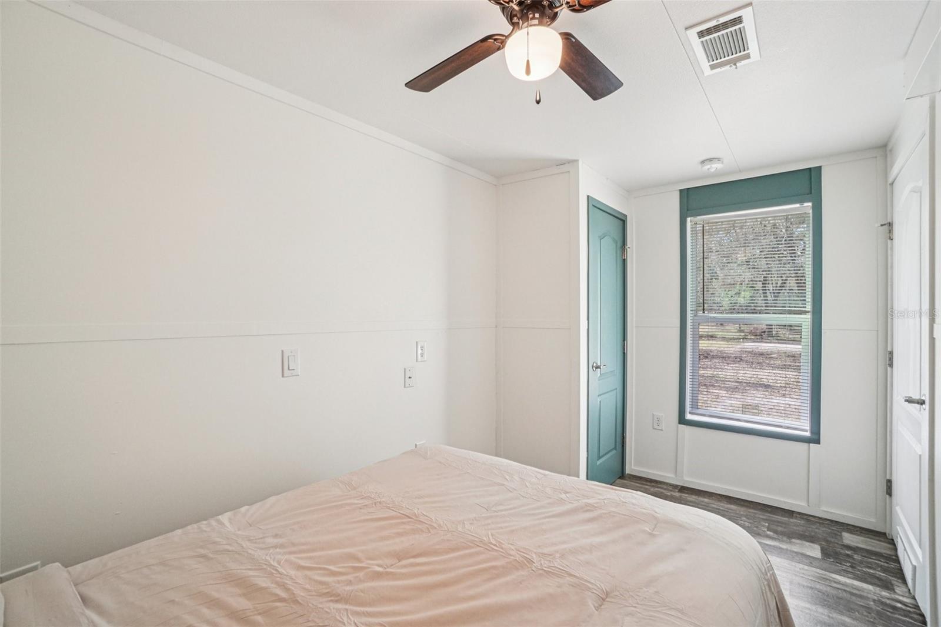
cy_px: 314
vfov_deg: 77.3
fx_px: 392
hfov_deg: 100.4
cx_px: 470
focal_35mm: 15
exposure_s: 1/30
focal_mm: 10
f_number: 8
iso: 320
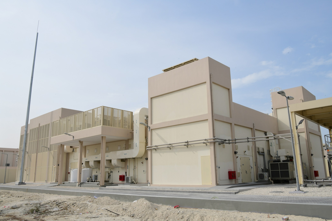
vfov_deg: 43.6
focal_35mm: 30
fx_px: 277
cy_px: 110
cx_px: 166
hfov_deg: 61.9
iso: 400
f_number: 22
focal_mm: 30
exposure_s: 1/200
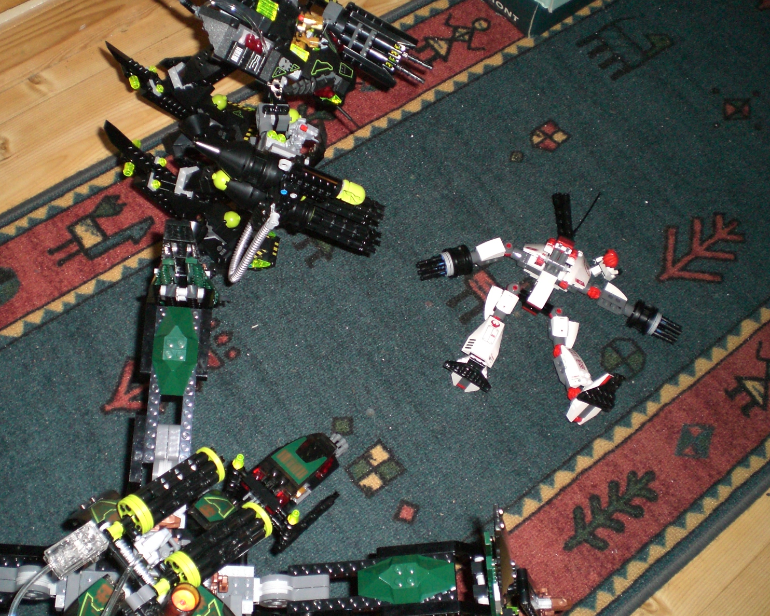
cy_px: 306
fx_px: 912
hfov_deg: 45.8
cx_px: 385
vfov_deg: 37.3
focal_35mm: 40
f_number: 3.1
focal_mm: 6.3
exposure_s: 1/60
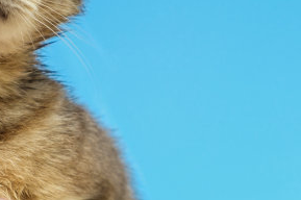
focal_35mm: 176
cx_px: 46
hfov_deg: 11.6
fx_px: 1470
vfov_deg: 7.8
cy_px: 10
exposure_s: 1/250
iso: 160
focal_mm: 55
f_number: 4
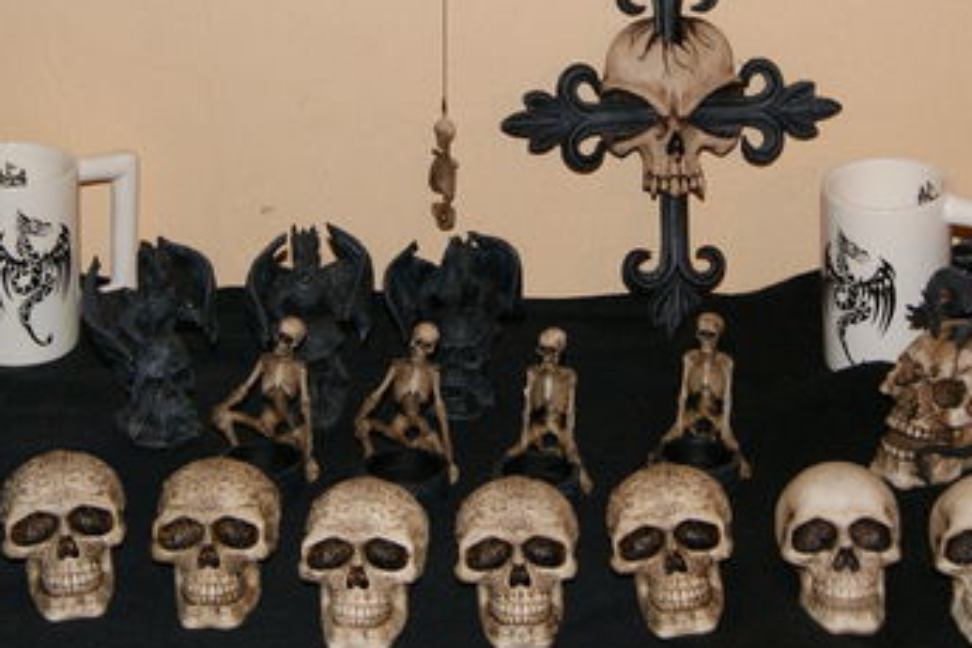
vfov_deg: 17.3
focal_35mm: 78
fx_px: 2106
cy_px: 117
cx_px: 535
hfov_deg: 26.0
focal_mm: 28
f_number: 5.6
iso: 400
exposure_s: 1/60
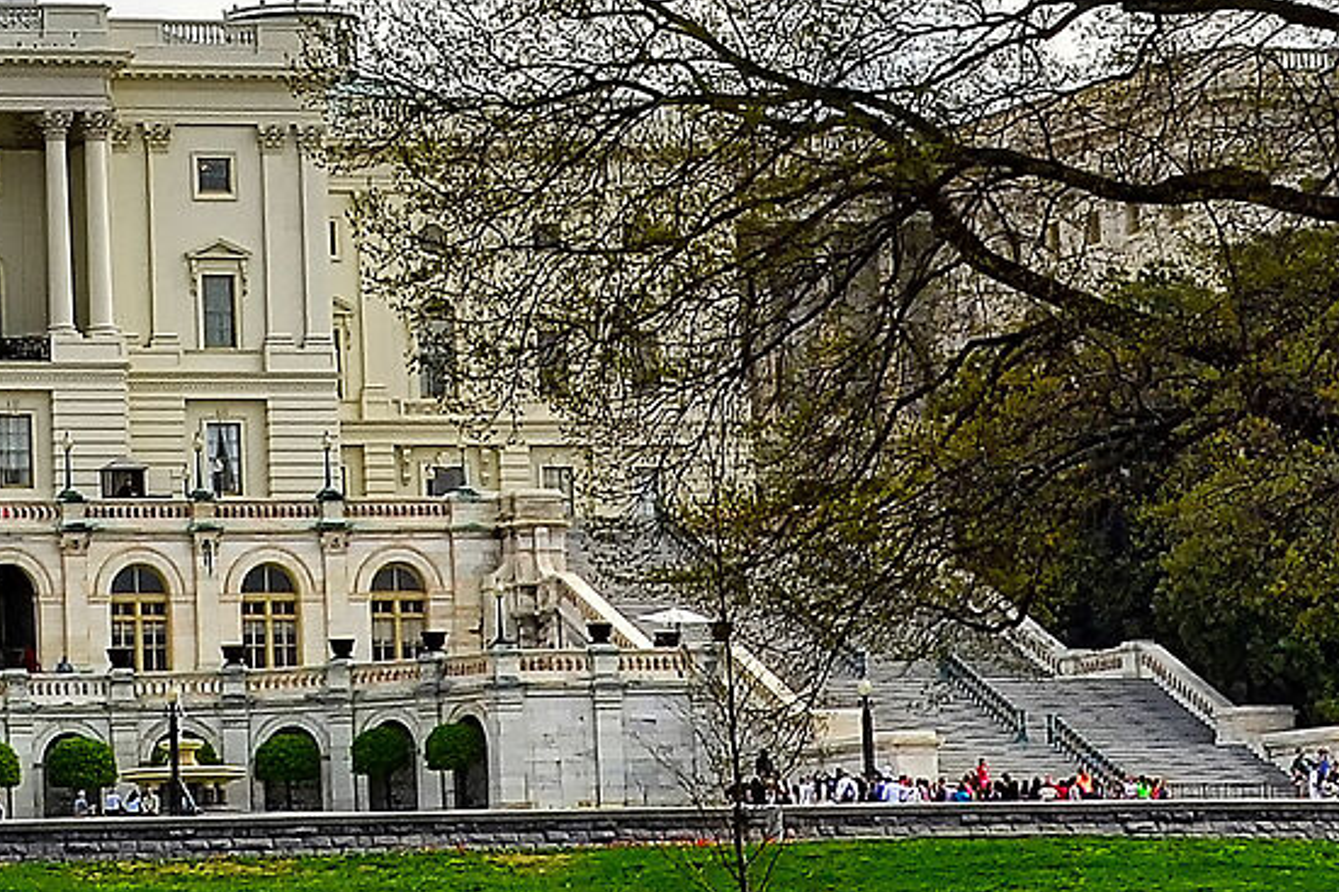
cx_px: -445
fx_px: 6804
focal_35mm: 183
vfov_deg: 7.4
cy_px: -231
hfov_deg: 11.0
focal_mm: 28
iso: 100
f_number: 9
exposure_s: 1/320
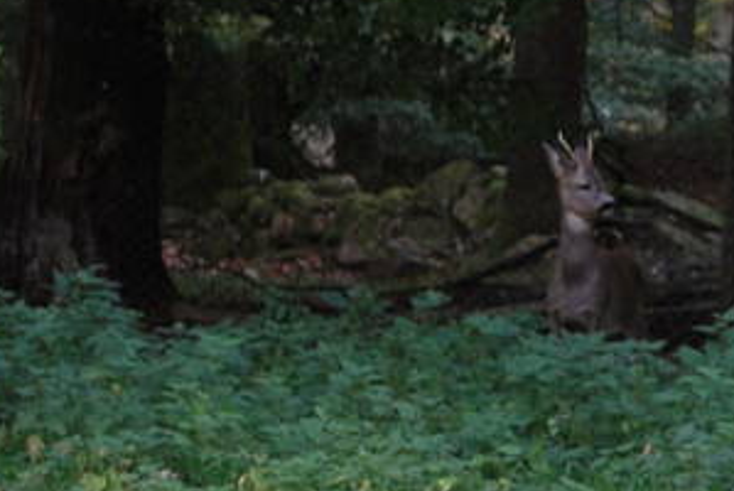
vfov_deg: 3.1
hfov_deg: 4.6
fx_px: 9014
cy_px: 198
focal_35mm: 442
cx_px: 1144
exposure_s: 1/100
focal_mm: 55
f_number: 5.6
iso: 200
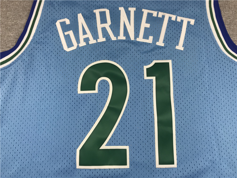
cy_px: 89
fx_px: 192
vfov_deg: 49.7
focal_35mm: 28
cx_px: 118
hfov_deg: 63.4
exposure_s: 1/100
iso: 40
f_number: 1.8
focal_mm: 3.99
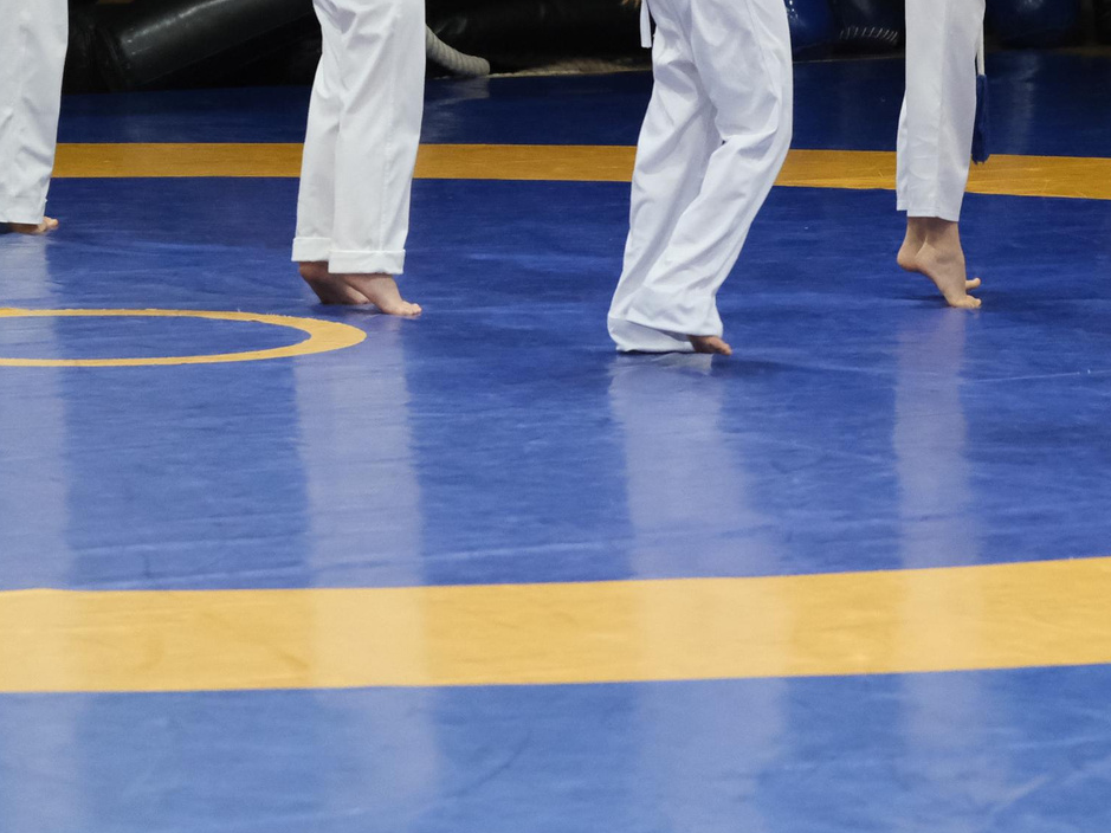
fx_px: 8921
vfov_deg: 5.3
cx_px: 987
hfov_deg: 7.1
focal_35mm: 278
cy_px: -114
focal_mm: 70.5
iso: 5000
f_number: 3.7
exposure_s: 1/320
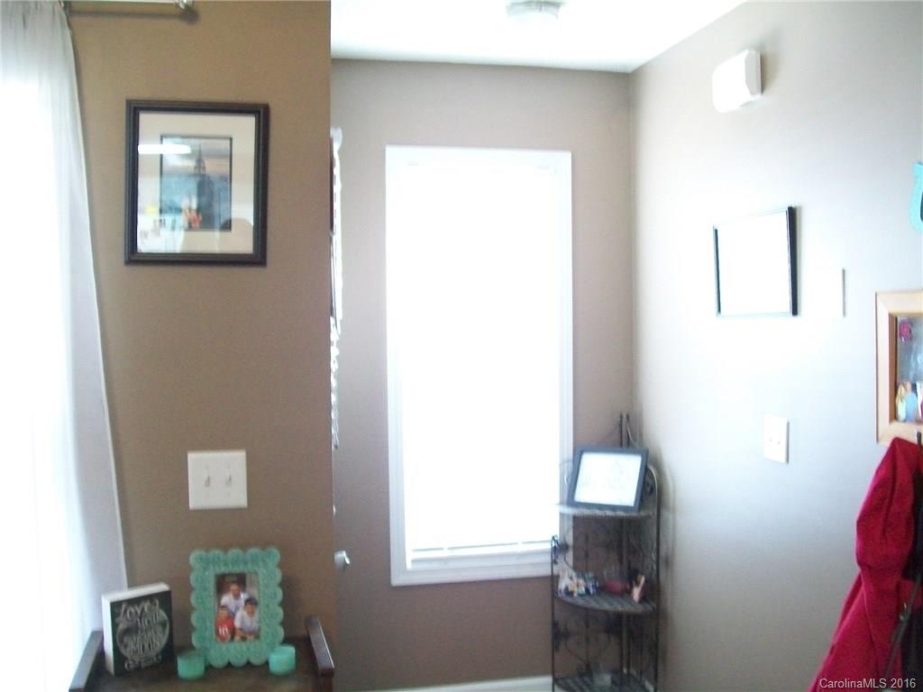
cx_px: 462
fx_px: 960
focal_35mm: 36
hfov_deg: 51.4
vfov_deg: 39.7
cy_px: 346
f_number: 2.7
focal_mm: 6
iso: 200
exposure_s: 1/8
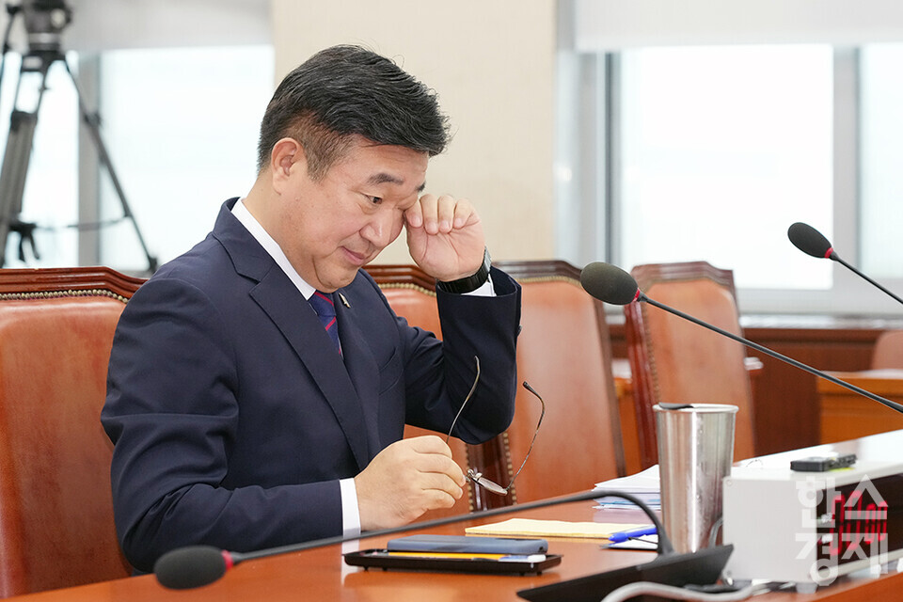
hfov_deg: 19.5
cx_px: 452
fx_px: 2634
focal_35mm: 105
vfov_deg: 13.0
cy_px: 301
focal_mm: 105
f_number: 5
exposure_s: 1/250
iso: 3200
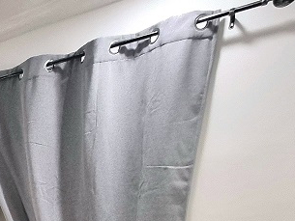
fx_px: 367
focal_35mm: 43
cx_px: -183
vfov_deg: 24.3
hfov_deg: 26.0
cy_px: 349
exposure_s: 1/50
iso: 250
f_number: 2.2
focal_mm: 2.2
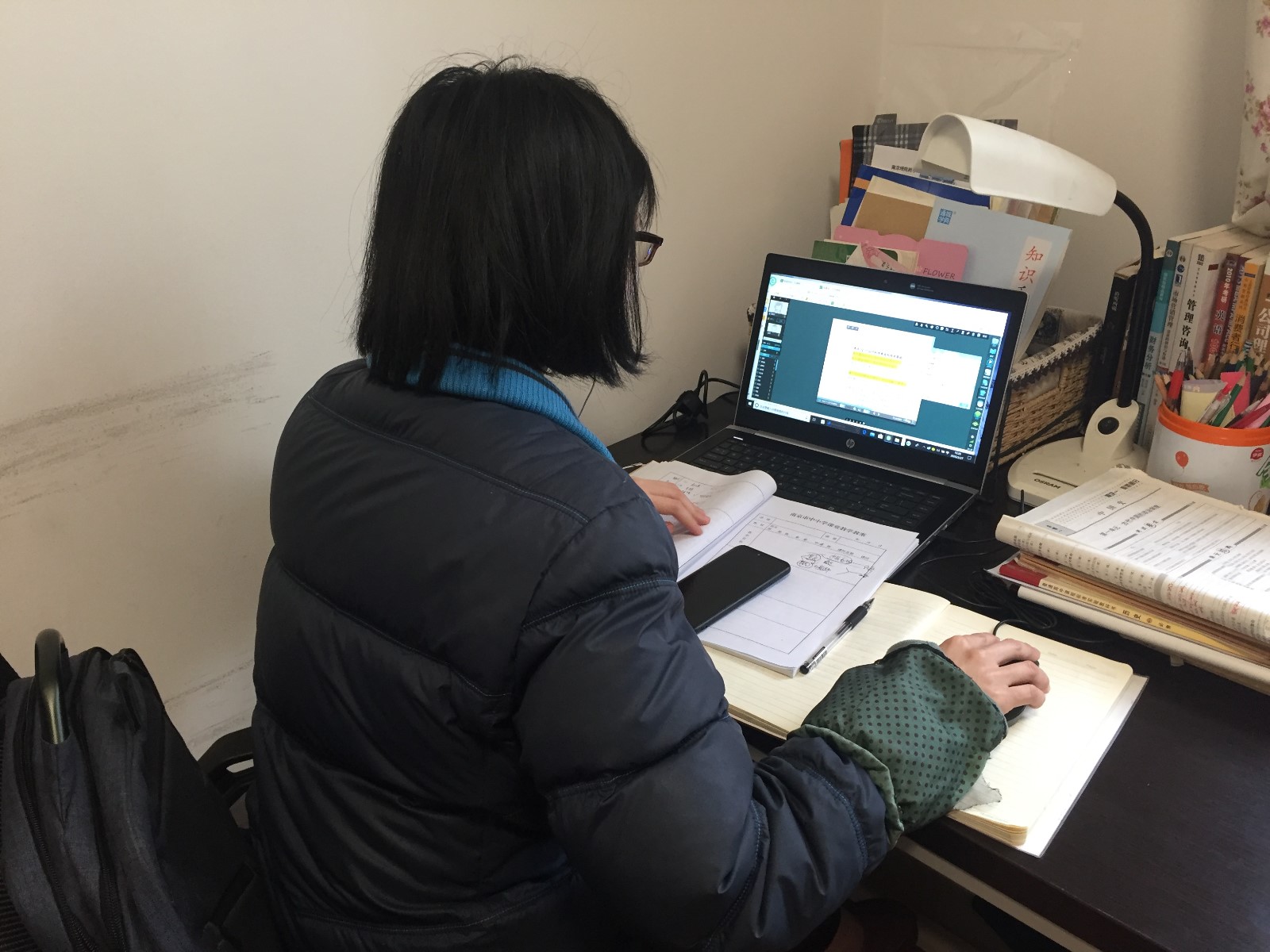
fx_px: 1064
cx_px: 635
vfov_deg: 48.2
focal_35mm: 29
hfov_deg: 61.7
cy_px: 476
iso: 160
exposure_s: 1/33
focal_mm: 4.15
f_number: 2.2
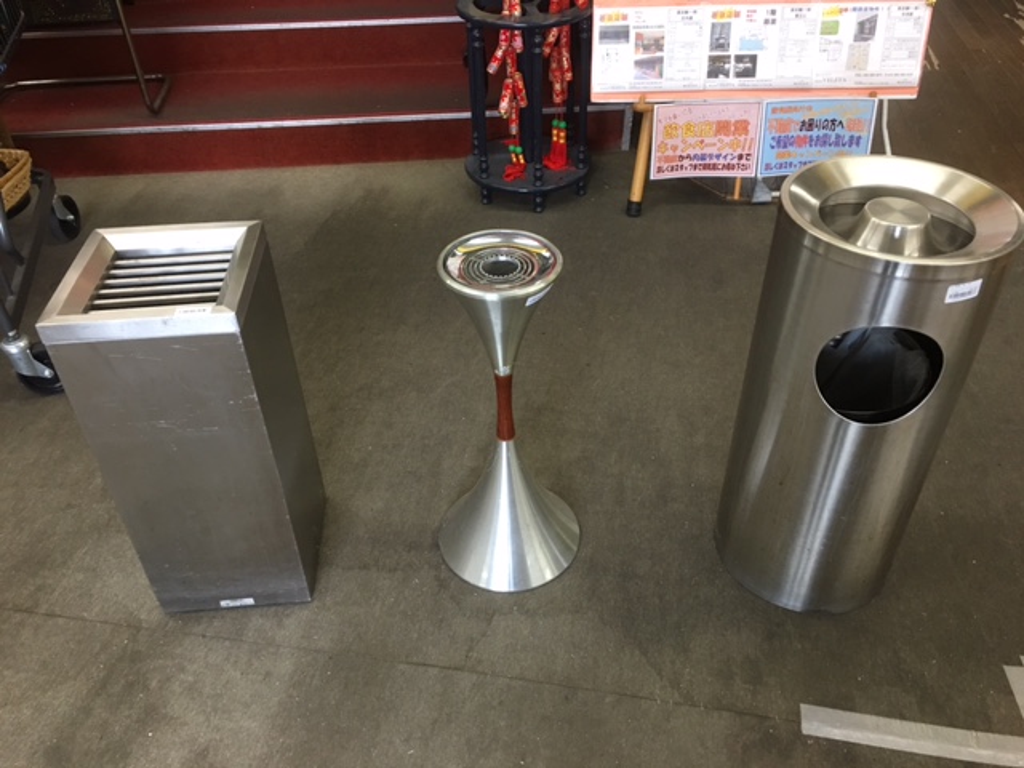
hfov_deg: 61.7
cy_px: 384
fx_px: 858
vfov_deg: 48.2
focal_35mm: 29
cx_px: 512
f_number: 2.2
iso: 50
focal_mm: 4.15
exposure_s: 1/15
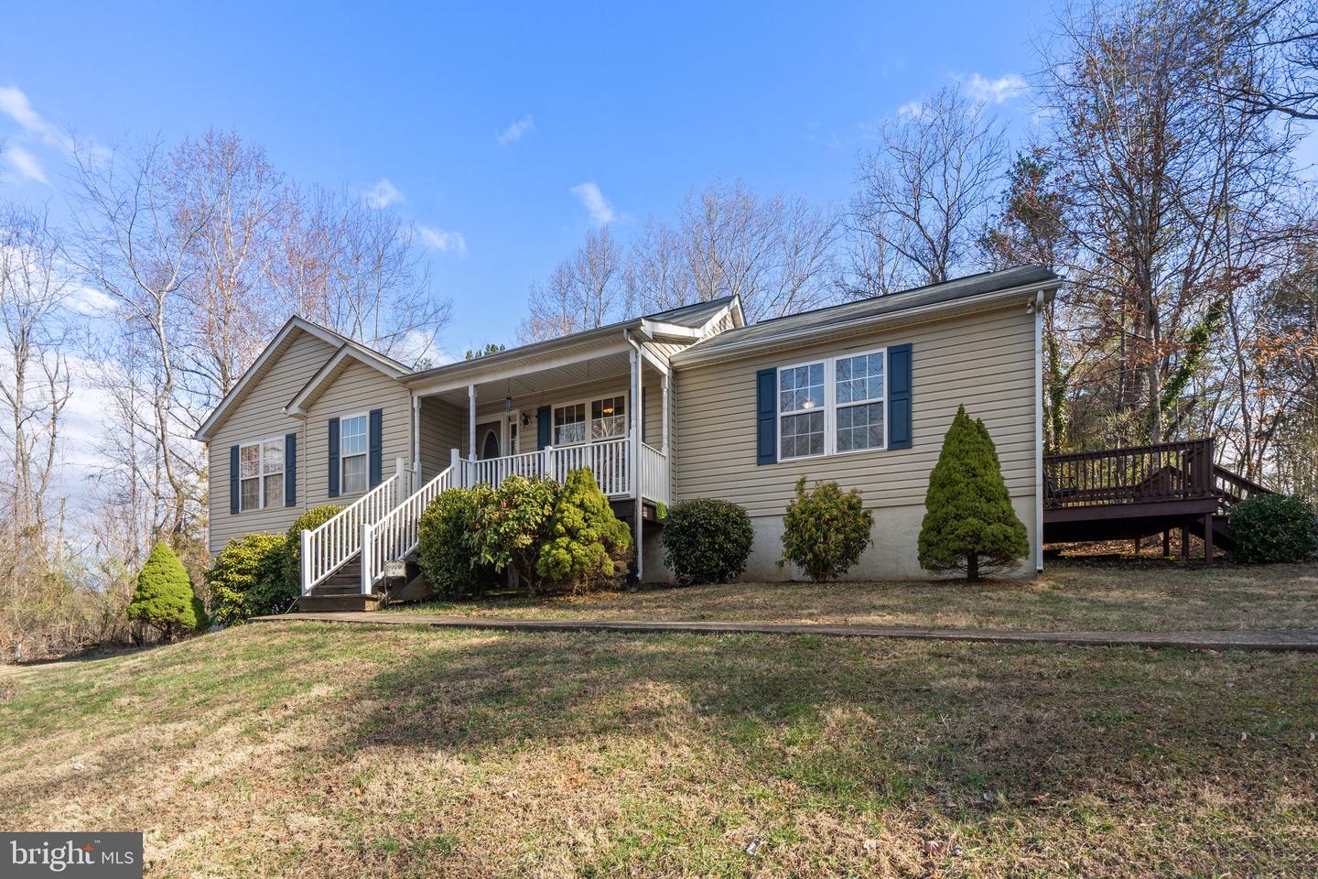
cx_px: 659
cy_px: 440
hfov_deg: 96.7
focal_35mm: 16
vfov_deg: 73.7
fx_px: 586
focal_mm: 16
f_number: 13
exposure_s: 1/160
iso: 250
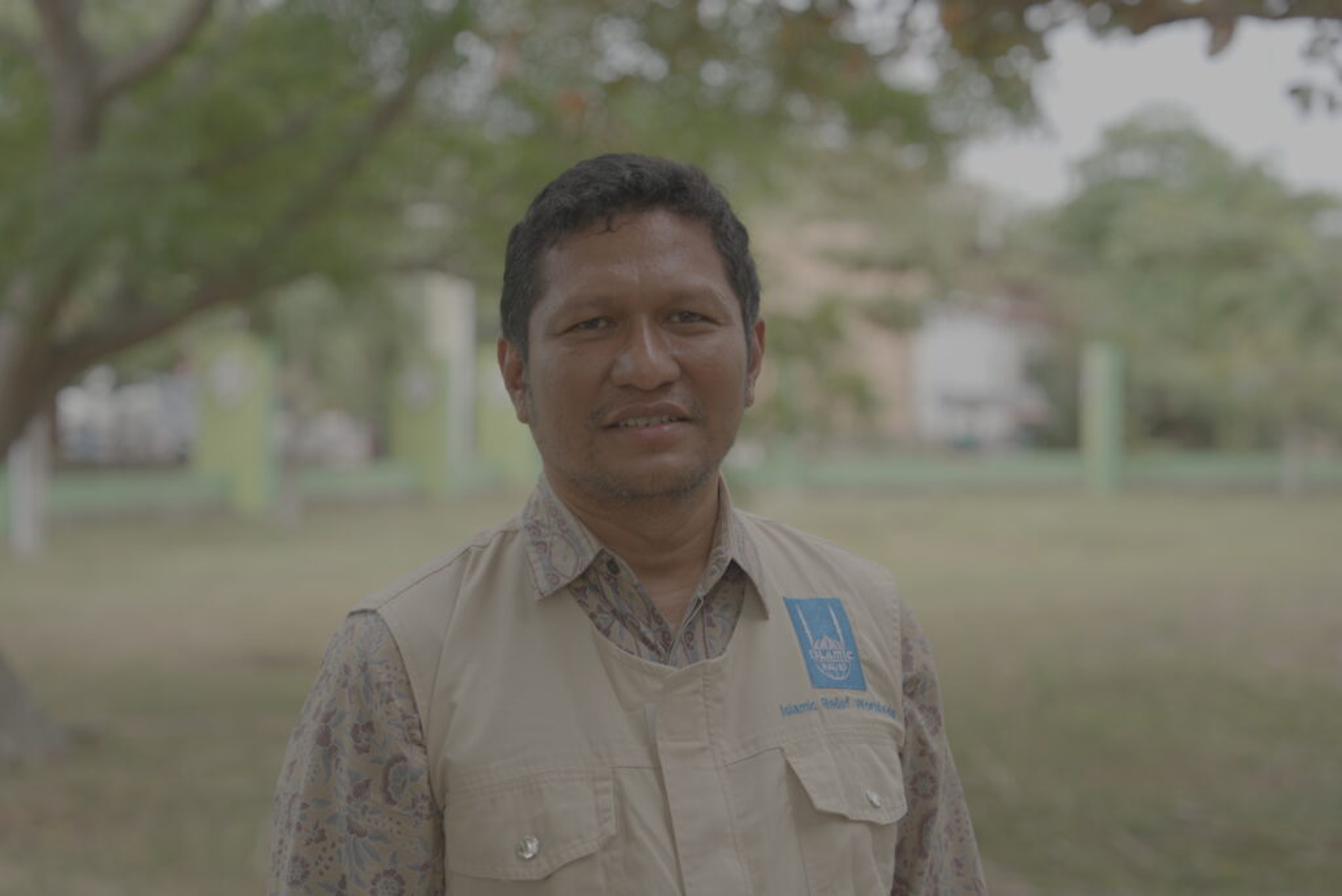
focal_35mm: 59
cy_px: 448
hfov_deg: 33.9
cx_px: 671
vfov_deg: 23.0
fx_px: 2201
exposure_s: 1/100
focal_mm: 59
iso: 160
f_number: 2.8
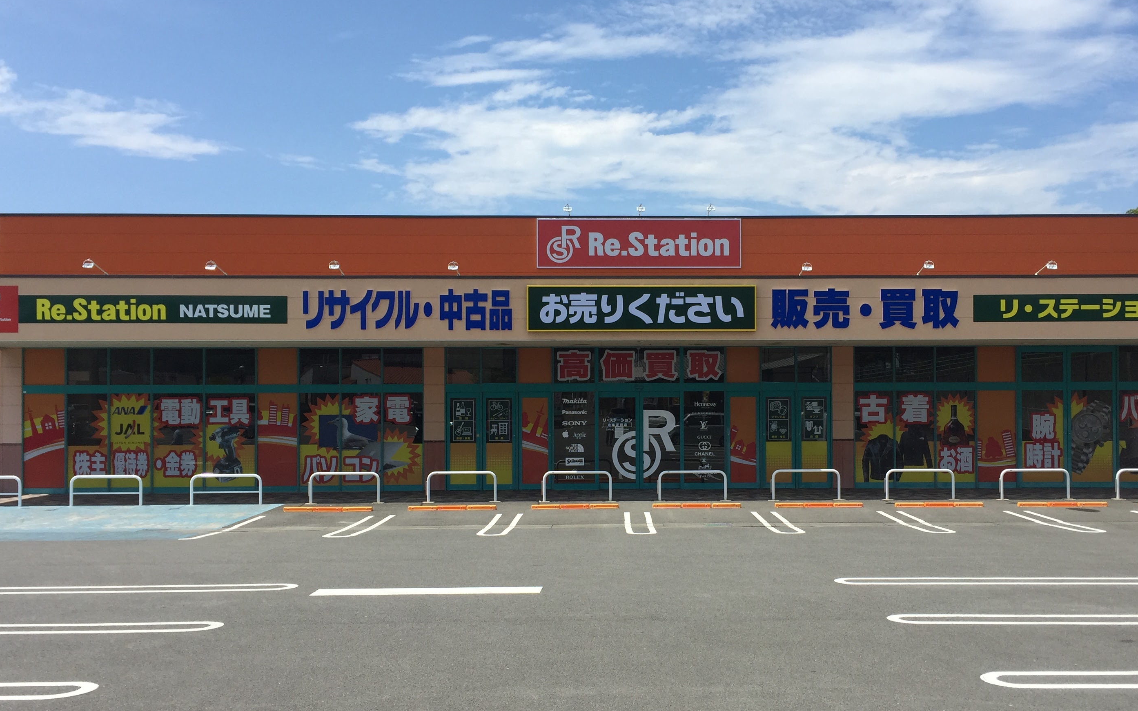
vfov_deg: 35.3
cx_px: 636
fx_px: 1117
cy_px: 409
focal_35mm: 36
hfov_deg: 53.9
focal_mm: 4.15
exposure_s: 1/2475
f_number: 2.2
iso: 32
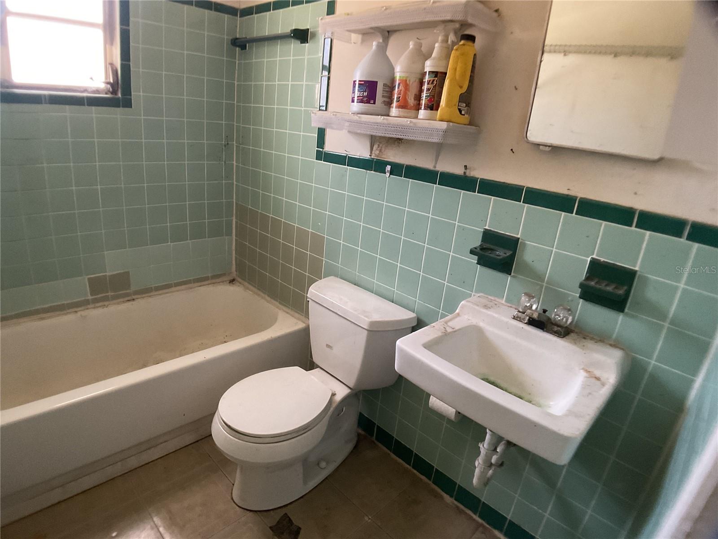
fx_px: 602
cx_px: 359
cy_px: 270
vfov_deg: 48.2
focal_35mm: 29
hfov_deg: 61.7
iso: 250
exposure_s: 1/33
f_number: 1.8
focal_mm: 3
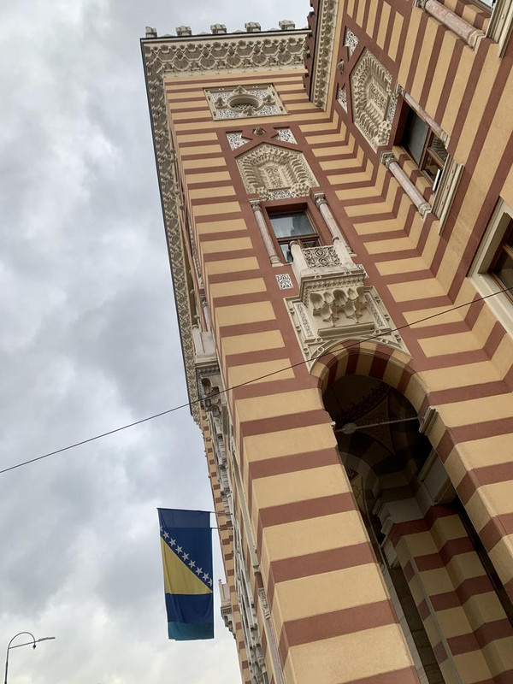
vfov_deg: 67.3
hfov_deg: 53.1
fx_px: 514
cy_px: 342
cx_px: 256
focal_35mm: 26
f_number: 1.8
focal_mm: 4.25
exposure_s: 1/397
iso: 25
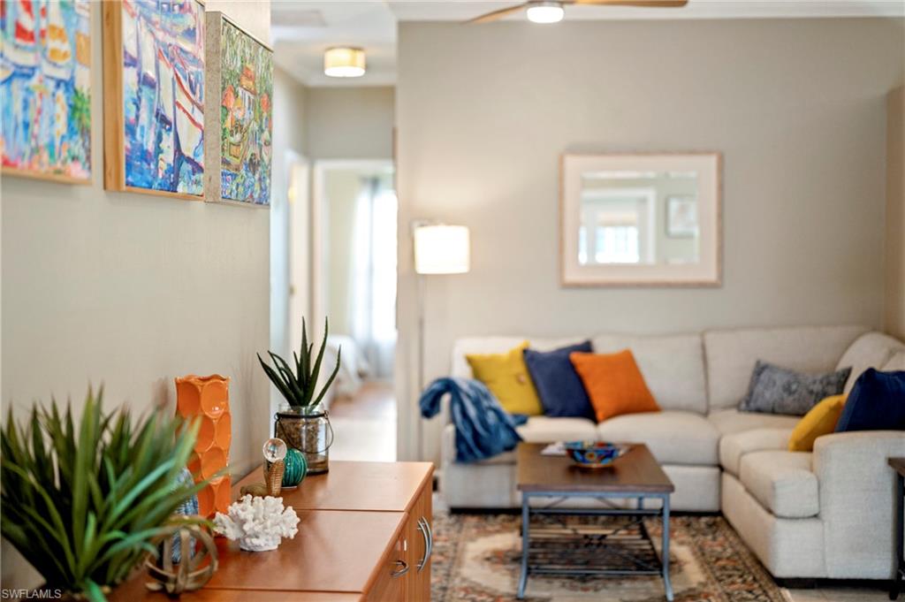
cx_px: 452
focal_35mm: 50
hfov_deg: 39.6
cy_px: 301
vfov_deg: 26.9
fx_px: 1256
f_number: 1.8
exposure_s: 1/200
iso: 400
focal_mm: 50
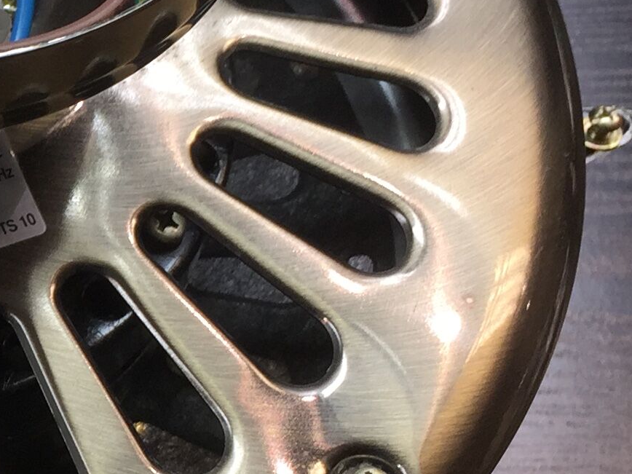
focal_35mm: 109
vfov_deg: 13.6
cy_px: 312
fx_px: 1990
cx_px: -216
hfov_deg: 16.9
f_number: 2.2
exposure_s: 1/50
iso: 40
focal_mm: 4.15
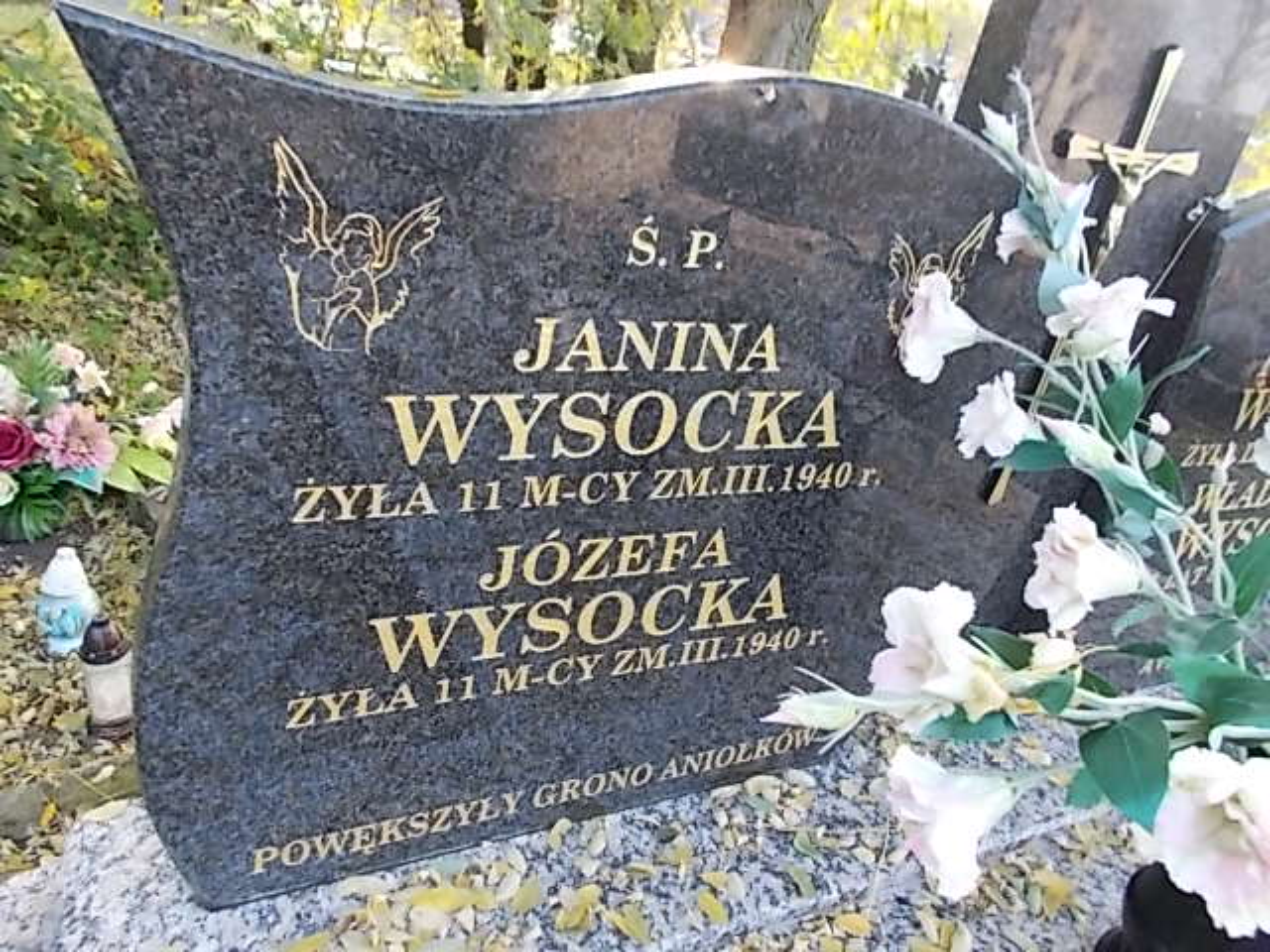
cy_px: 476
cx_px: 635
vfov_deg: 53.1
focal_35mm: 26
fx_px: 954
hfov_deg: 67.3
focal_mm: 4.6
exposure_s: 1/40
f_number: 3.2
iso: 80
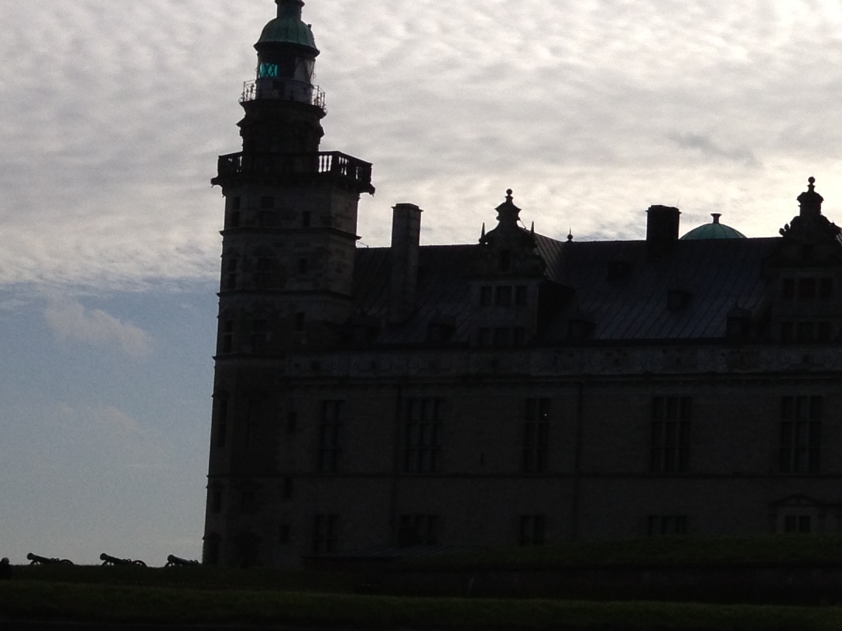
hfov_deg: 17.6
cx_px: 1070
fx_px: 2554
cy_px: 378
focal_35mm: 105
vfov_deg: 14.1
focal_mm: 4.28
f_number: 2.4
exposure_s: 1/3690
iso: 50
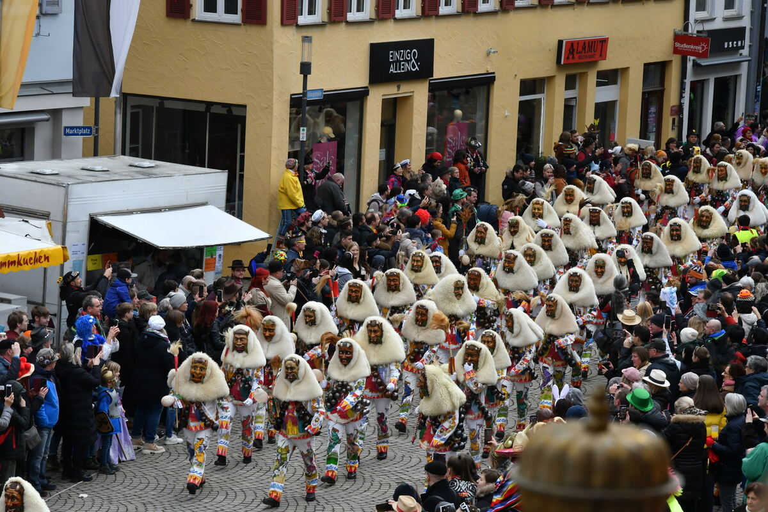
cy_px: 256
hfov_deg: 15.2
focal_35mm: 135
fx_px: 2880
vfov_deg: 10.2
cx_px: 384
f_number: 11
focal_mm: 90
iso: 400
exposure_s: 1/200
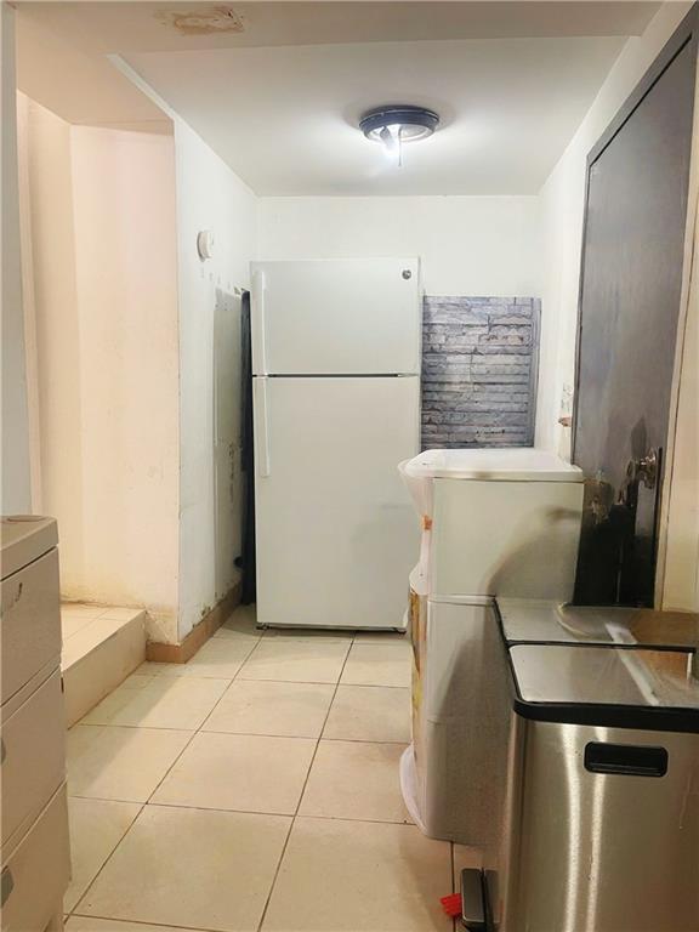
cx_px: 350
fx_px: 673
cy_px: 466
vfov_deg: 69.4
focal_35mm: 25
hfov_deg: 54.9
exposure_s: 1/60
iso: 200
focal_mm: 5.1
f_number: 1.6
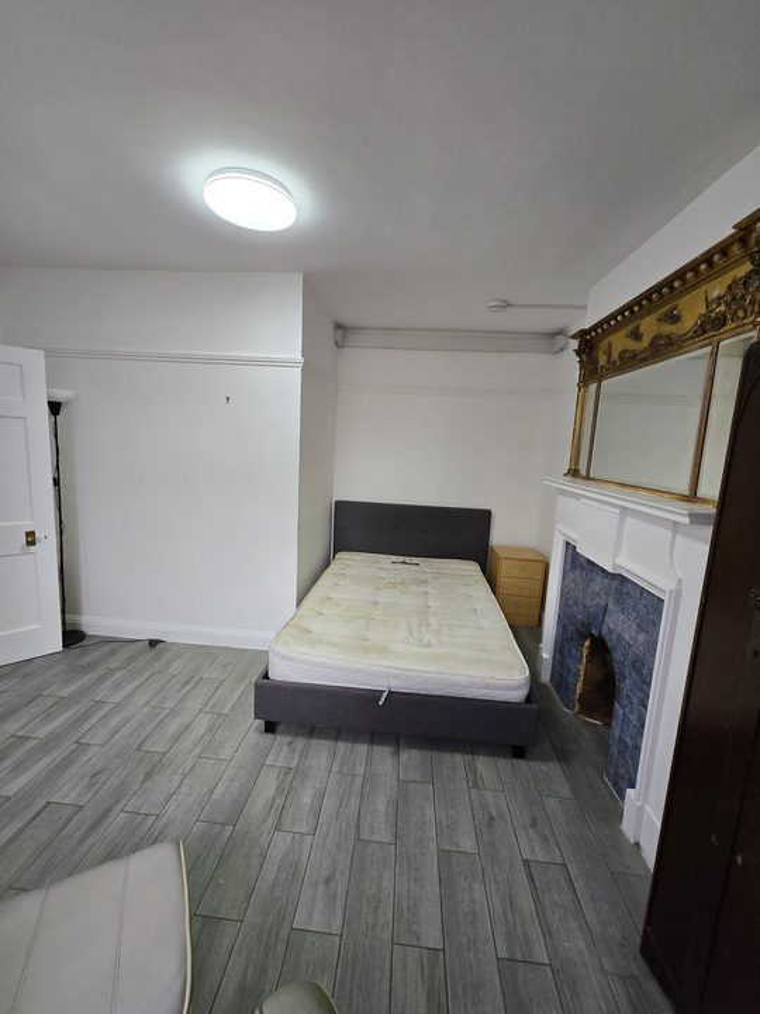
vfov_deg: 106.2
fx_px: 381
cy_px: 507
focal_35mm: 13
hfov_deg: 89.9
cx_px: 380
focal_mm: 1.7
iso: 100
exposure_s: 1/50
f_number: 2.2
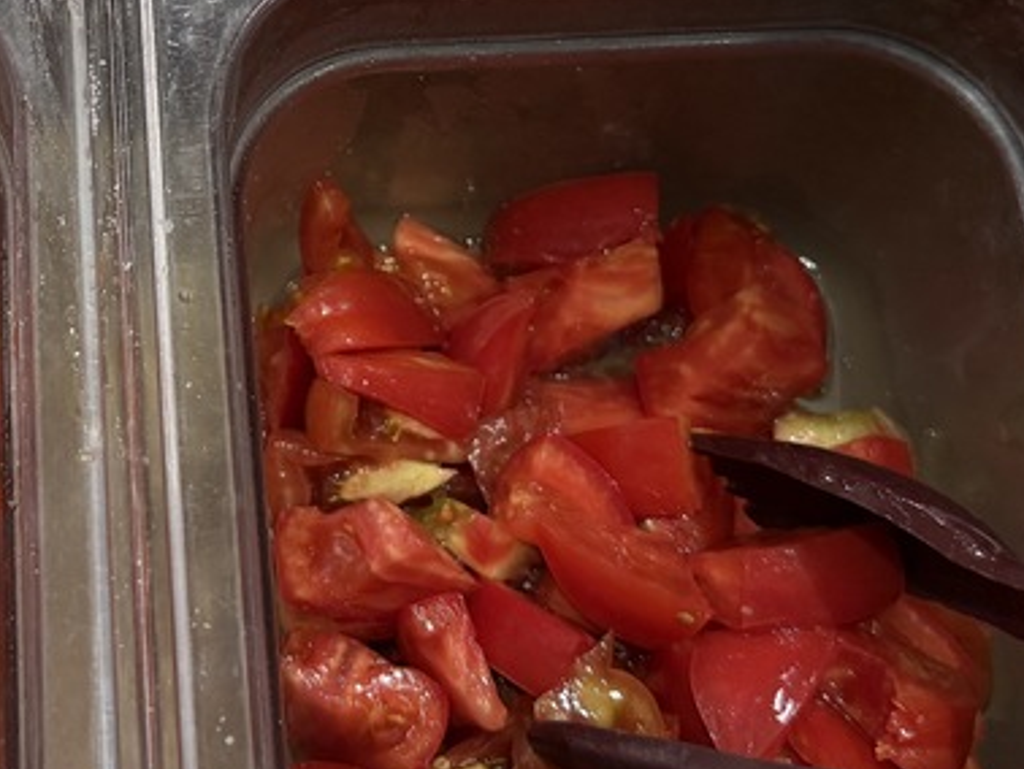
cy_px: 70
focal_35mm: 65
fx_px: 1924
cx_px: 149
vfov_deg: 22.1
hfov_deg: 28.9
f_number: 1.78
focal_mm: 6.76
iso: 200
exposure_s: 1/120
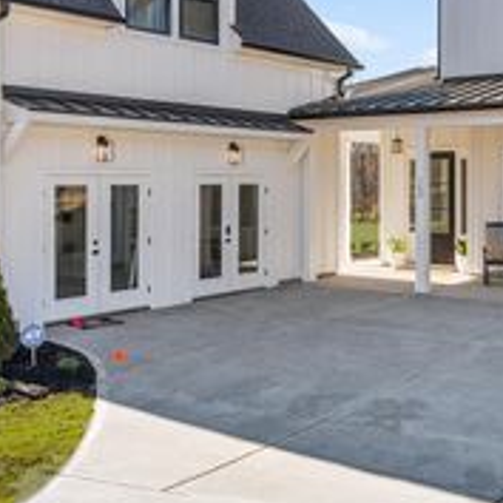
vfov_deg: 35.1
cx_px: 361
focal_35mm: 48
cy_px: 180
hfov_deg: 34.8
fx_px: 789
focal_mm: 20
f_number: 6.3
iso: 100
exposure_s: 1/320
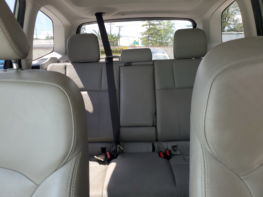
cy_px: 98
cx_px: 132
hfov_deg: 67.3
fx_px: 198
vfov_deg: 53.1
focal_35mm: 26
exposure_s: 1/263
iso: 50
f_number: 1.5
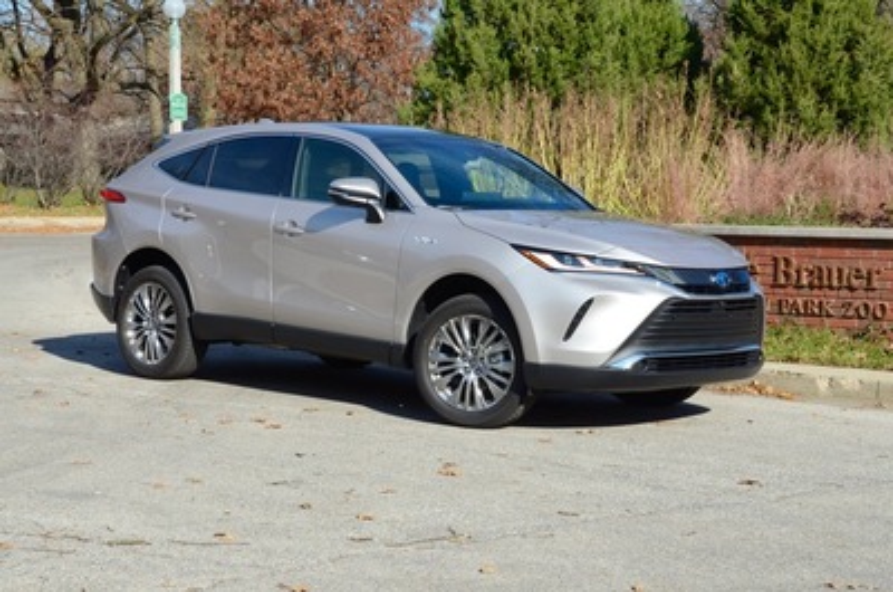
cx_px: 446
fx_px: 1782
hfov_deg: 28.1
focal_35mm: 72
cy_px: 296
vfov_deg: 18.8
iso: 800
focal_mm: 48
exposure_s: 1/800
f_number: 14
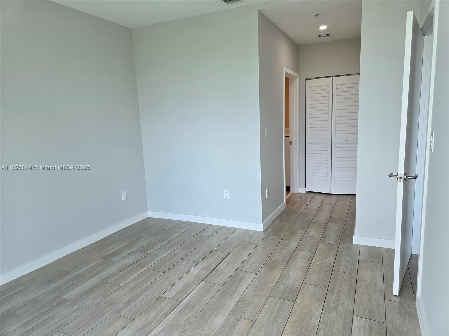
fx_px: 298
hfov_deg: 73.9
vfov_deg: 58.9
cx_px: 224
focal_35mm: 23
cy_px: 168
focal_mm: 6.3
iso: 20
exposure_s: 1/60
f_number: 1.7
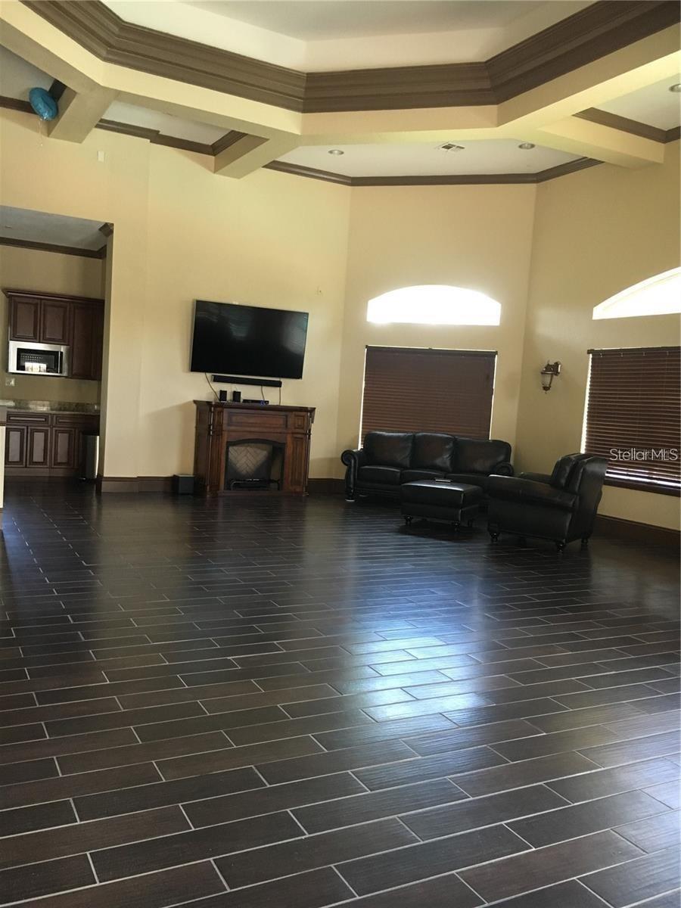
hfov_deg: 48.2
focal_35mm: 29
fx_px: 761
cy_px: 454
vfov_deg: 61.7
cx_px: 340
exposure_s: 1/30
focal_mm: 4.15
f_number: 2.2
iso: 160
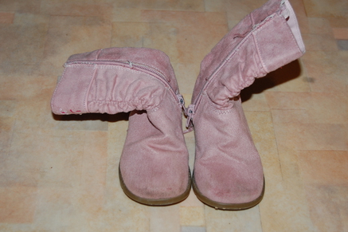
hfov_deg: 28.5
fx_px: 686
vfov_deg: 19.2
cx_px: 176
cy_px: 117
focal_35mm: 71
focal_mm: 46
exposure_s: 1/60
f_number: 5.3
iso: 400
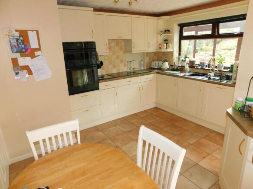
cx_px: 126
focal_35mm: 23
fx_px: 168
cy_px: 94
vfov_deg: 58.9
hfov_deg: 73.9
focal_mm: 4
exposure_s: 1/30
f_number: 3
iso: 200
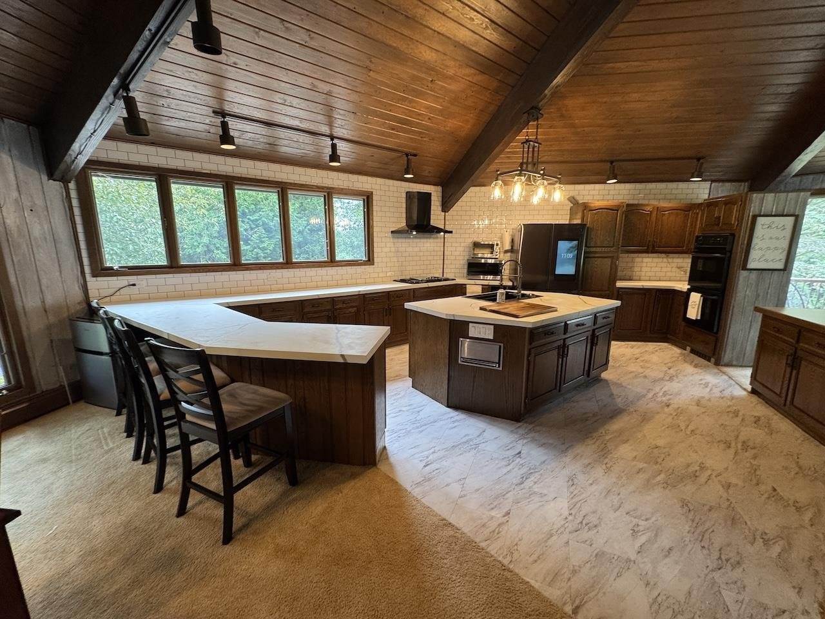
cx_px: 412
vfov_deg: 85.7
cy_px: 310
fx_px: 334
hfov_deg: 102.1
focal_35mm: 14
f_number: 2.2
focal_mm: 2.22
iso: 200
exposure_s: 1/60
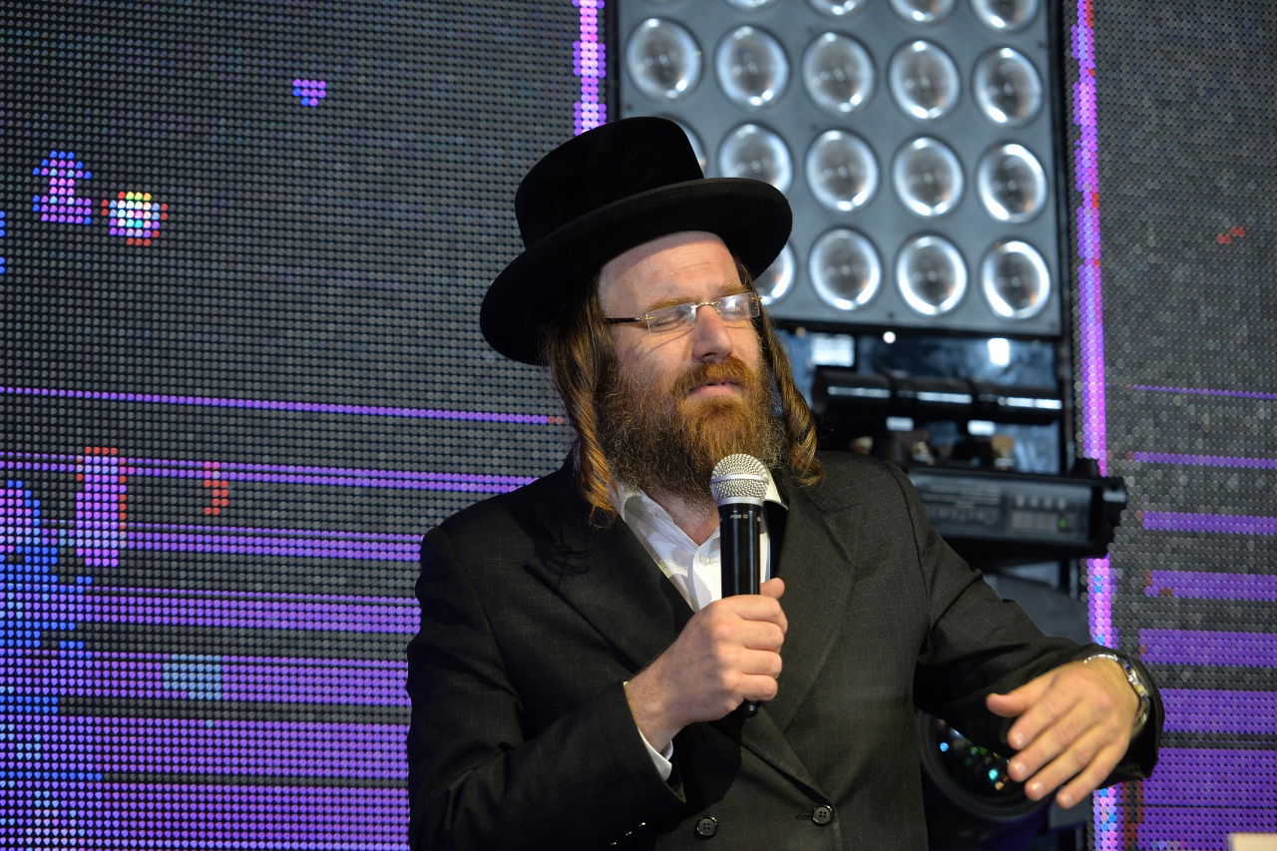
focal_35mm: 165
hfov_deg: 12.5
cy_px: 426
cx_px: 638
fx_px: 5852
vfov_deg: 8.3
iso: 1000
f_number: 3.5
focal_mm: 165
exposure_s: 1/160
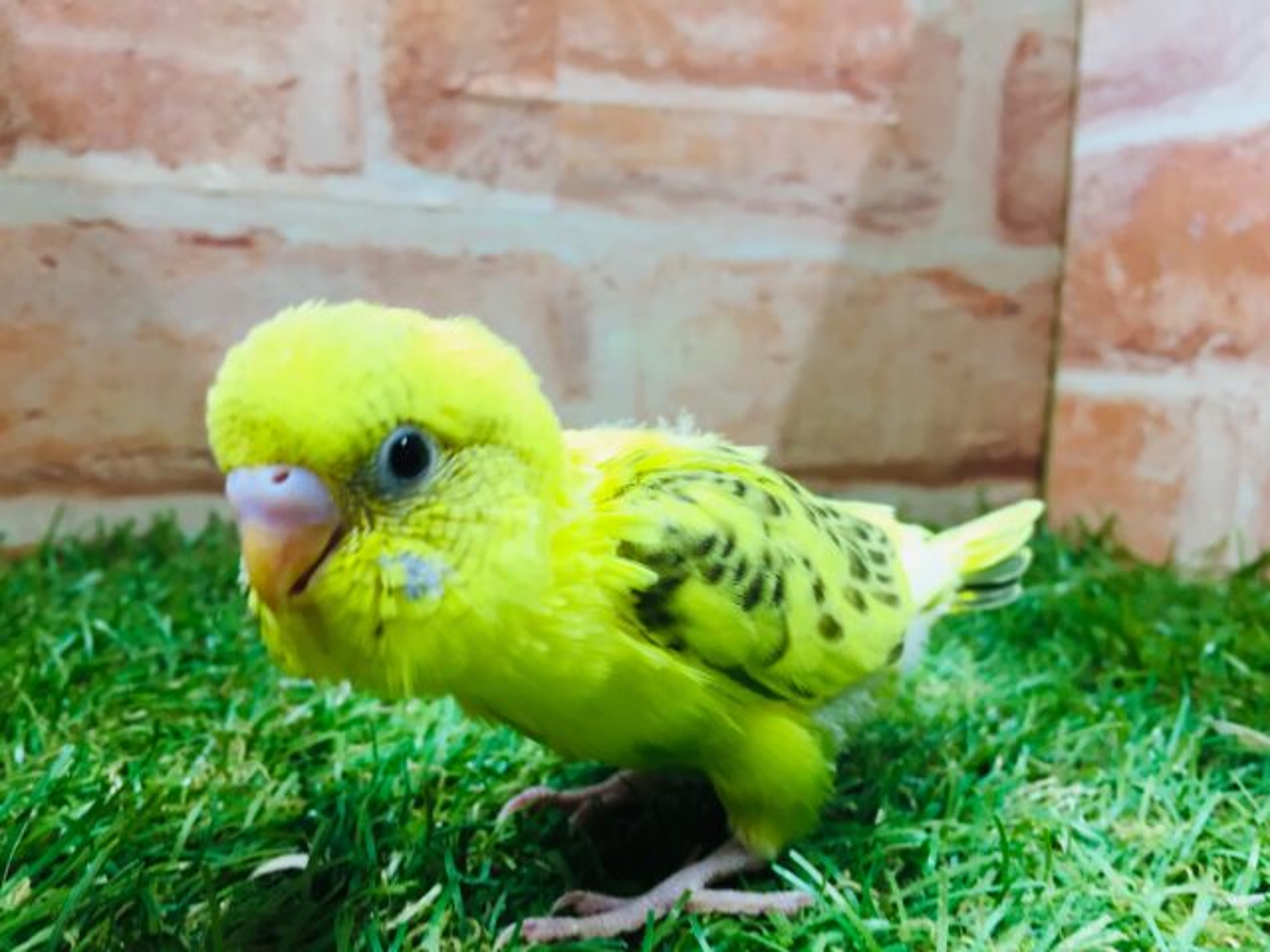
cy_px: 476
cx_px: 635
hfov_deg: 61.7
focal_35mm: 29
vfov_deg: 48.2
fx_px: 1064
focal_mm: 4.15
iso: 64
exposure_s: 1/30
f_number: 2.2
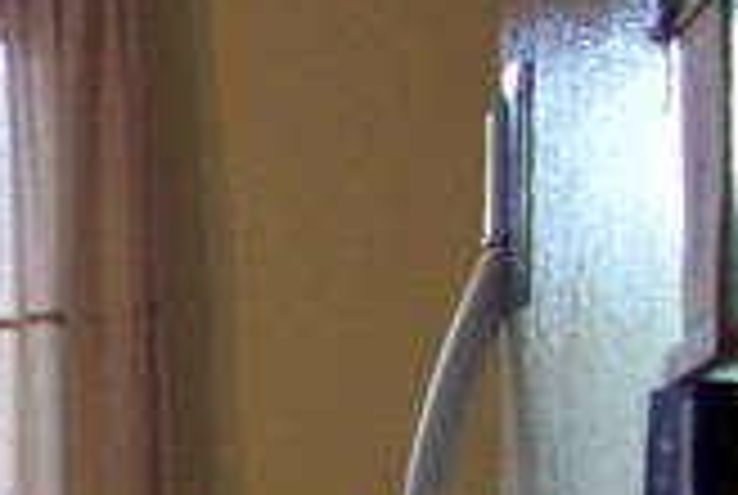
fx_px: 3799
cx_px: -765
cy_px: 806
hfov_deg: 10.2
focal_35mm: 185
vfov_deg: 7.3
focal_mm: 6.2
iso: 120
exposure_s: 1/45
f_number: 2.8
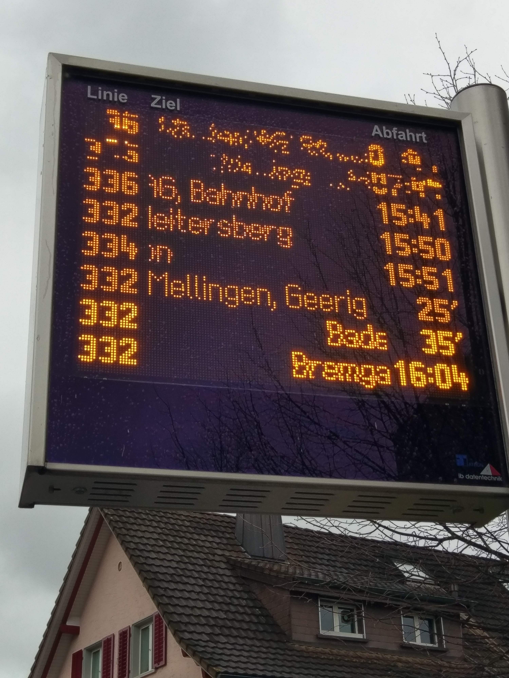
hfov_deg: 53.1
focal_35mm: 26
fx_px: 510
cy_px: 339
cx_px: 254
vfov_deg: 67.3
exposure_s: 1/200
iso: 100
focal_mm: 4.58
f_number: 1.8
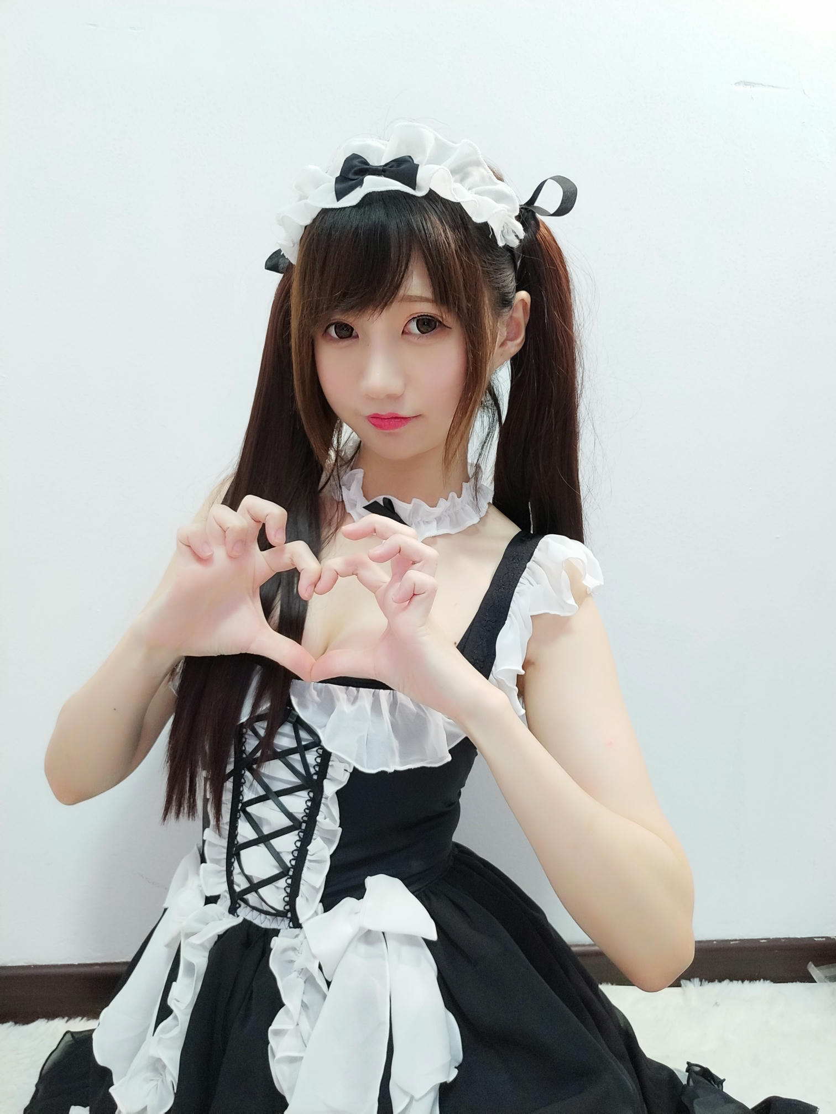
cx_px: 418
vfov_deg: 69.4
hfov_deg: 54.9
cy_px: 557
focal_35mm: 25
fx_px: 805
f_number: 1.8
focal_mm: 4.36
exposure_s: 1/25
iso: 250
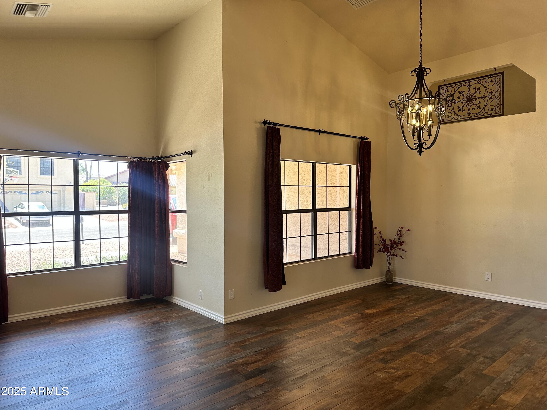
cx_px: 274
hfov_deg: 71.6
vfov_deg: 56.8
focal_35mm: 24
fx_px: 379
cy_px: 205
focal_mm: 6.86
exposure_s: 1/132
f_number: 1.78
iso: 100
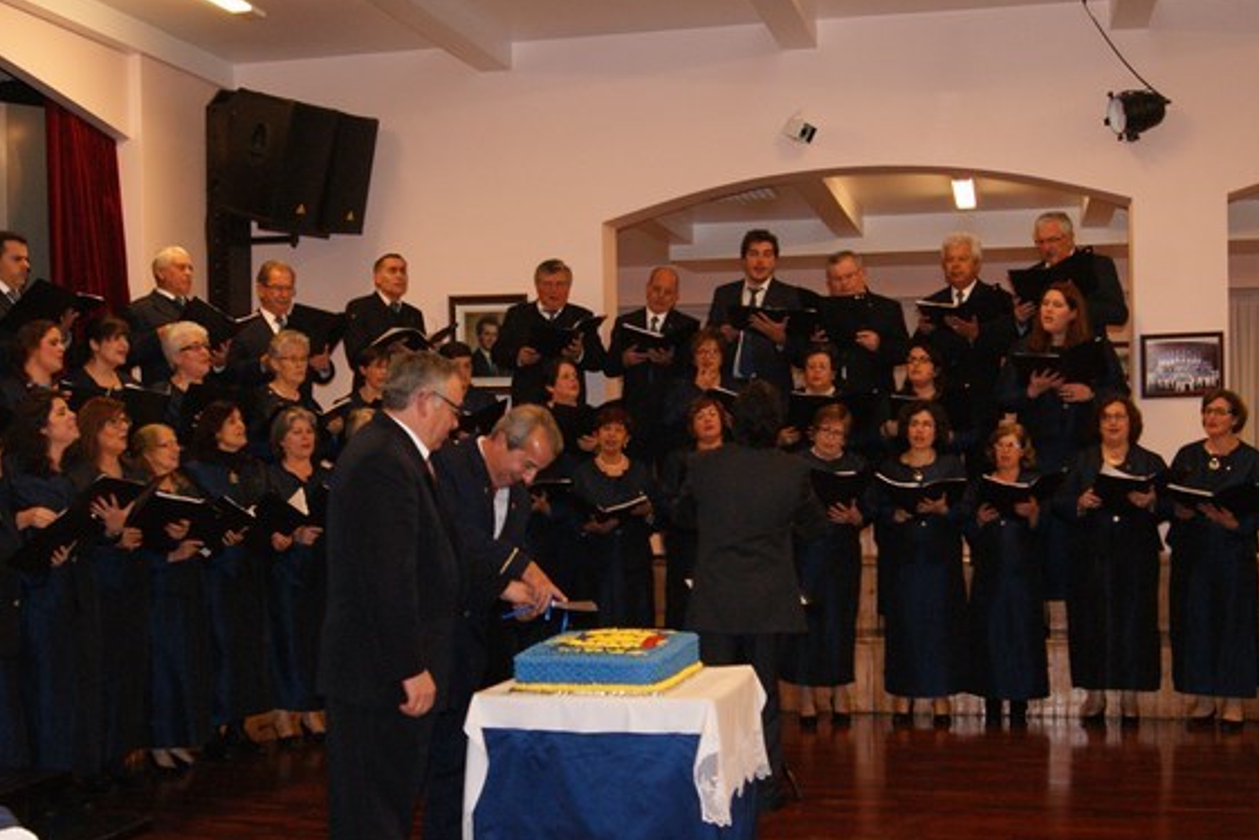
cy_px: 514
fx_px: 1644
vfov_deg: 28.6
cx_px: 575
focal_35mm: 47
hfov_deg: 41.9
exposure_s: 1/60
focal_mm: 22
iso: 400
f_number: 5.6
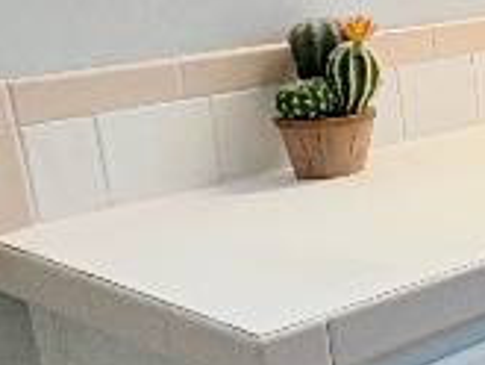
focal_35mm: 72
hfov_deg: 17.5
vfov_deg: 20.2
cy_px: 66
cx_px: 1011
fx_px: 1010
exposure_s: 1/120
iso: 200
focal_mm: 2.22
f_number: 2.2
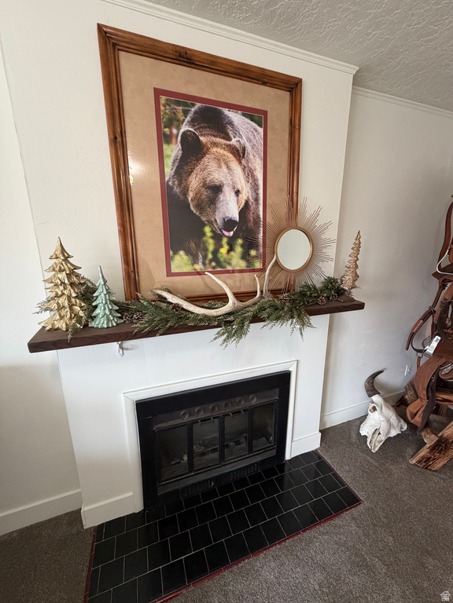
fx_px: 244
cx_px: 226
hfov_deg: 85.7
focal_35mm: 14
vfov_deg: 102.1
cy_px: 302
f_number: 2.2
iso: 200
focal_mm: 2.22
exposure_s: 1/60
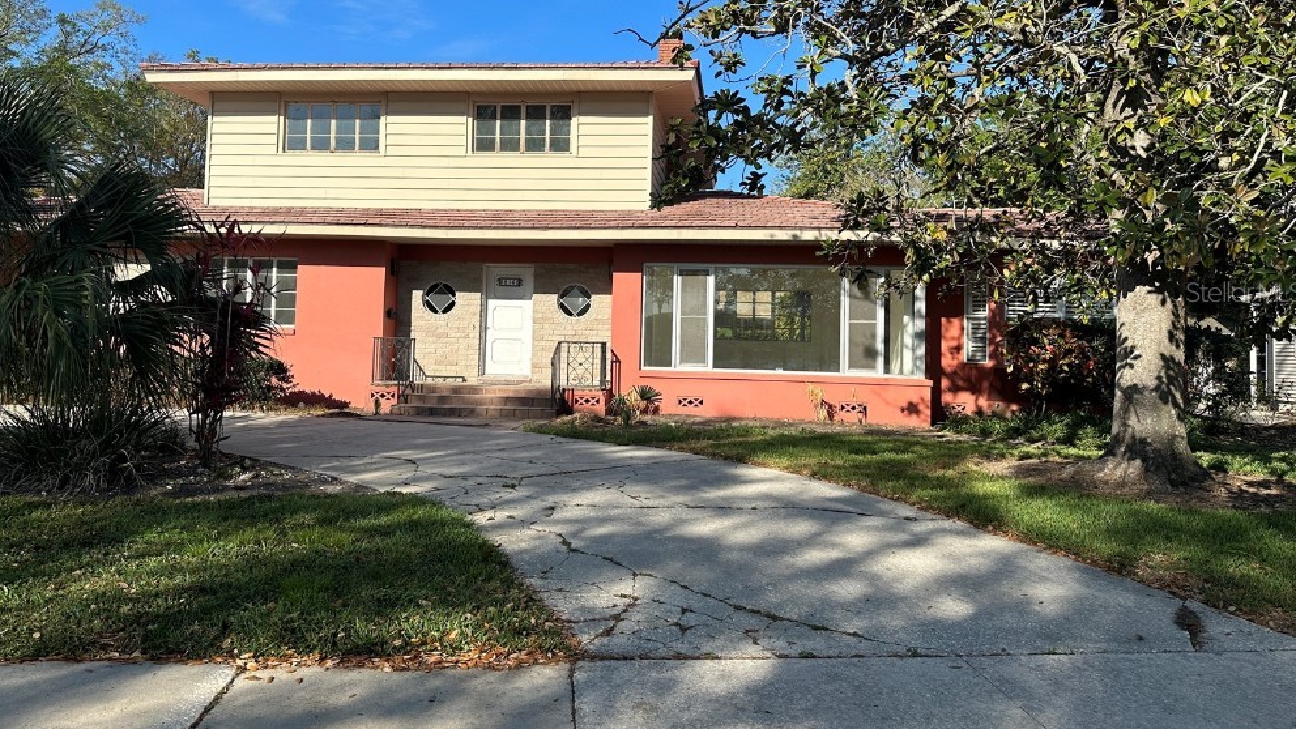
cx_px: 640
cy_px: 291
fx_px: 928
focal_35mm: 27
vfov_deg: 42.7
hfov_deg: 69.9
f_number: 1.78
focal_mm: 6.86
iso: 80
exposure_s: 1/3861
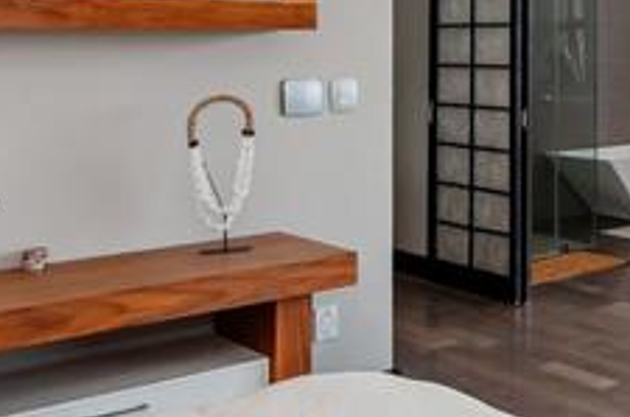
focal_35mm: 57
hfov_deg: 27.3
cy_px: -3
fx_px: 995
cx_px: 882
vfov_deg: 22.7
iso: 400
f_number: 7.1
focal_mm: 16
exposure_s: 1/200
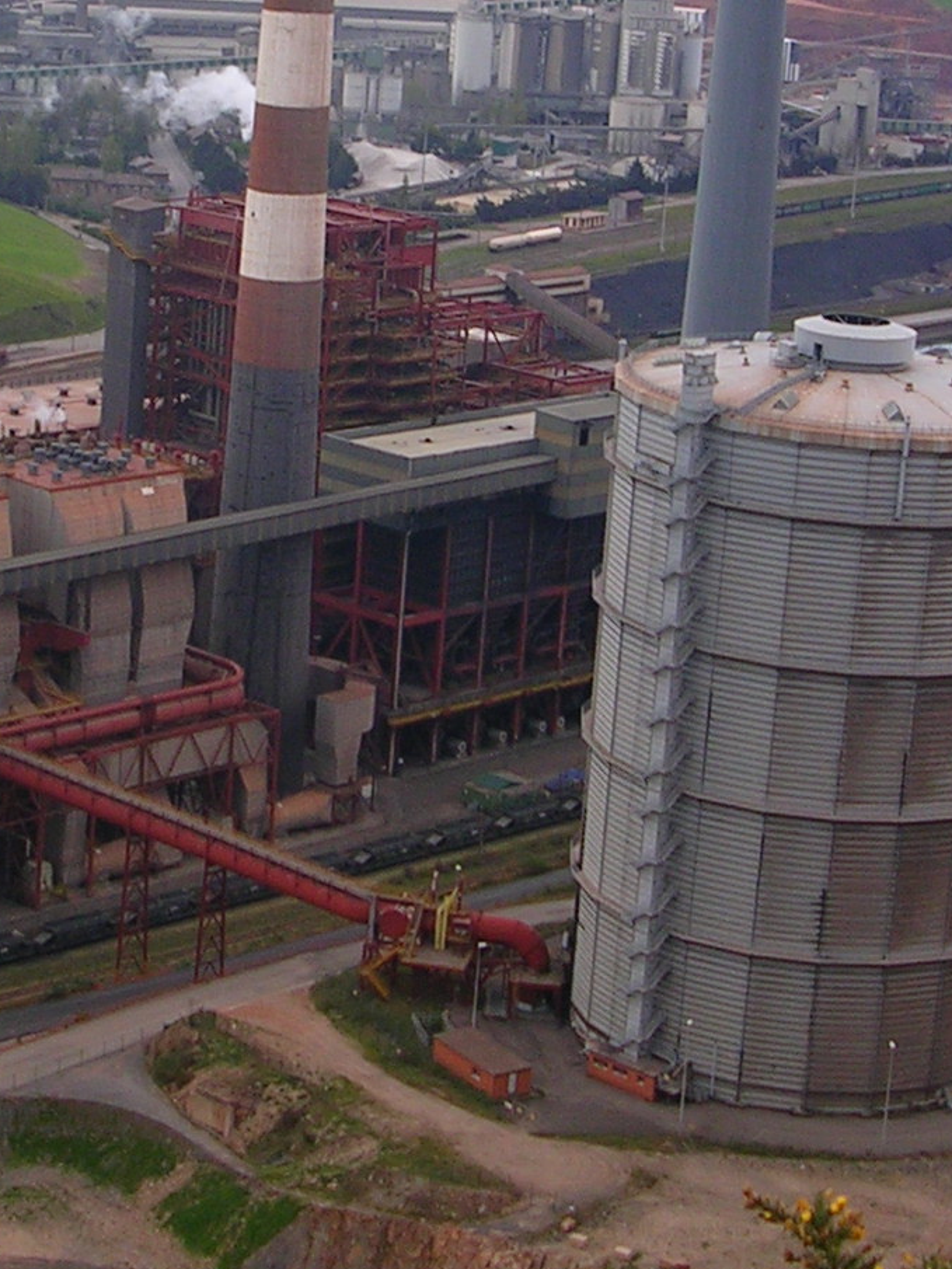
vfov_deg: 22.6
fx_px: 3153
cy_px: 325
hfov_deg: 17.1
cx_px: 315
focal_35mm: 86
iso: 50
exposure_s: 1/320
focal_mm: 5.8
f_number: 2.8
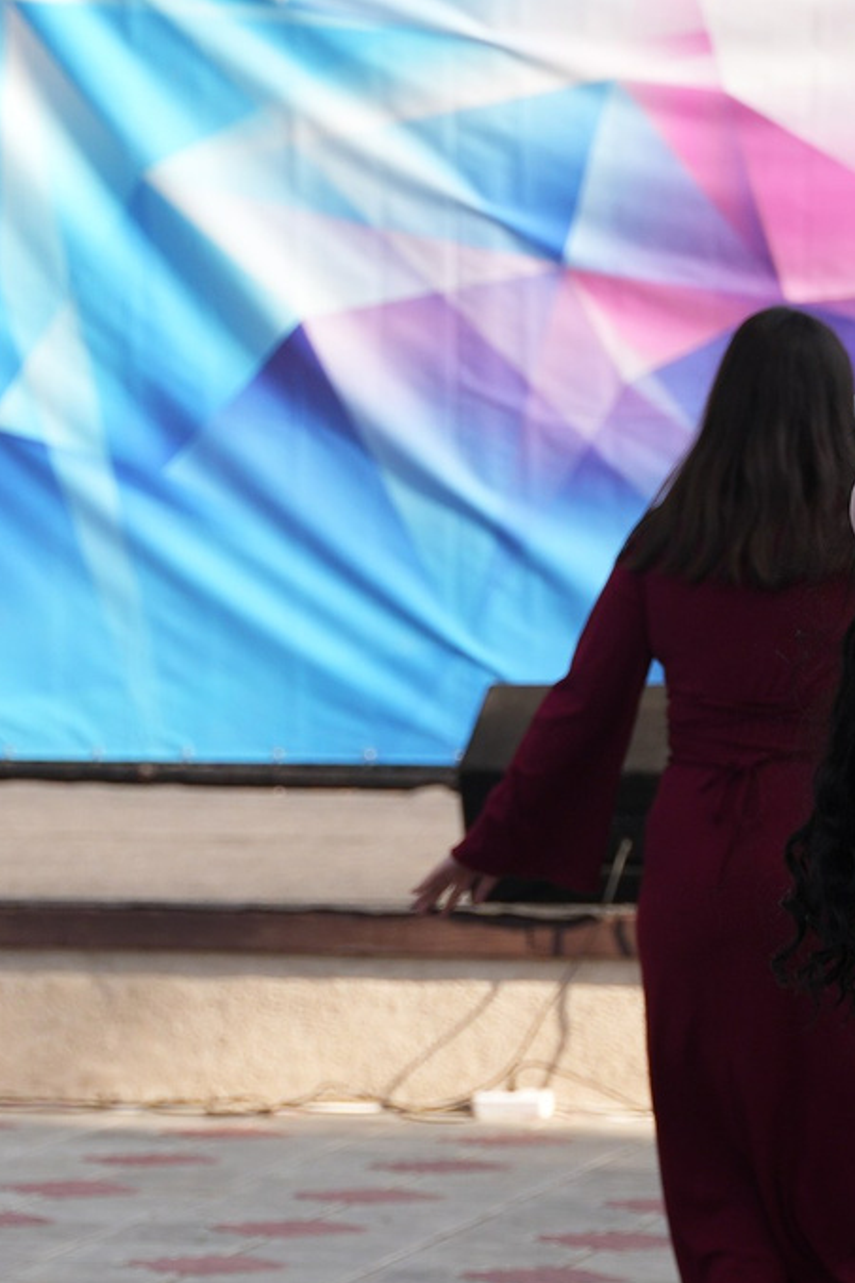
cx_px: -134
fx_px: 6964
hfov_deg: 7.0
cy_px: 986
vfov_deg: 10.5
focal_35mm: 195
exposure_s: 1/500
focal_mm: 51.9
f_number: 2.8
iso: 160
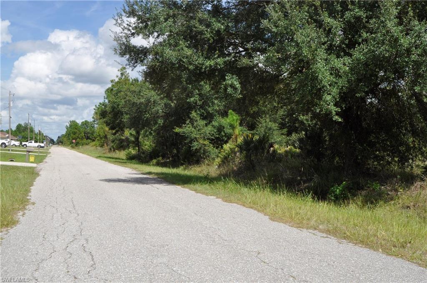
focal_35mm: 42
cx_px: 214
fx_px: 497
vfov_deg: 31.8
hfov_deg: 46.5
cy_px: 142
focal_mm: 28
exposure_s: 1/200
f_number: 13
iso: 200
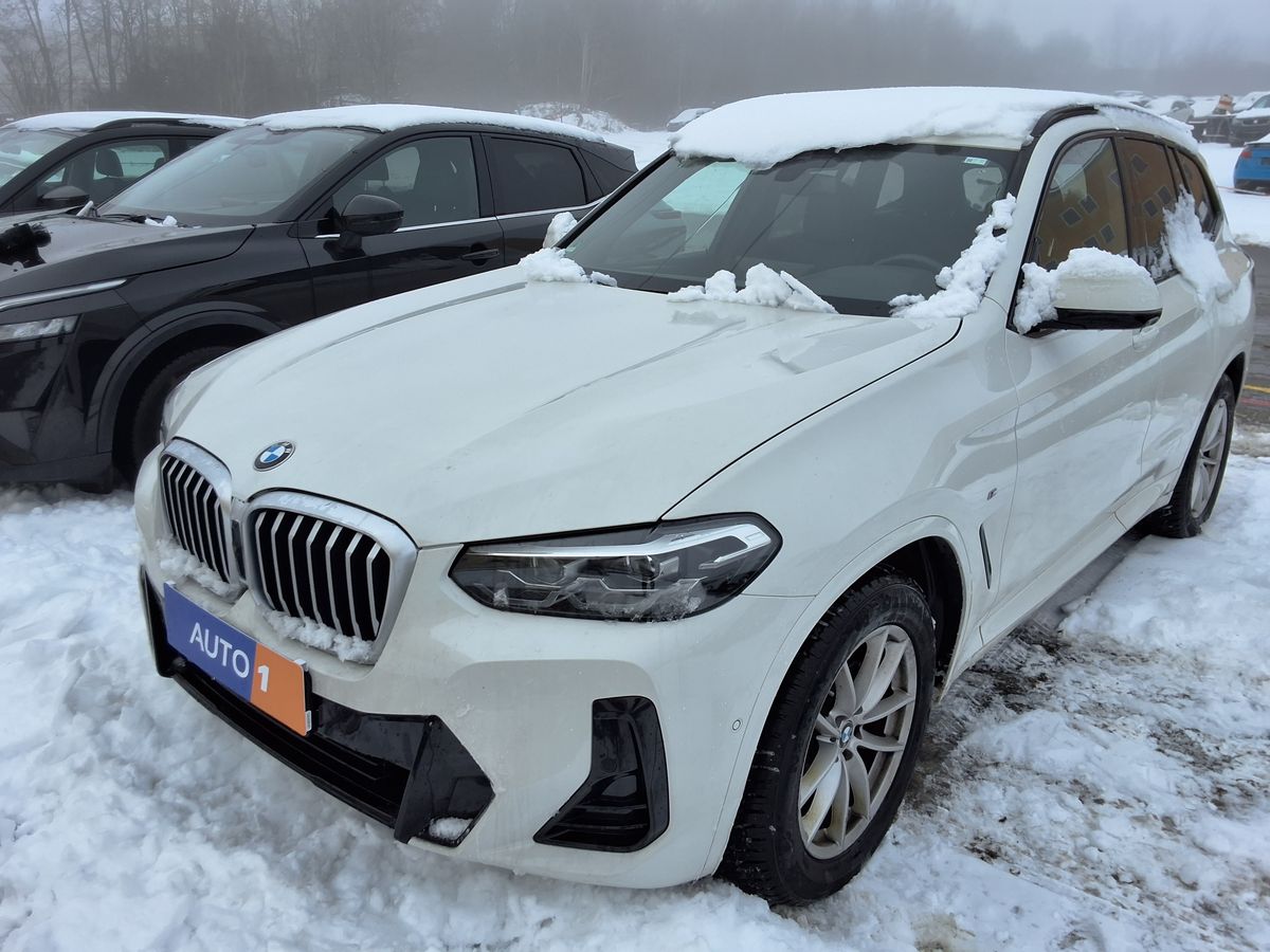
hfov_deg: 63.4
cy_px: 476
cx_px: 635
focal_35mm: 28
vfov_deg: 49.7
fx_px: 1027
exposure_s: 1/747
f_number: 1.9
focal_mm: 2.91
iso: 32
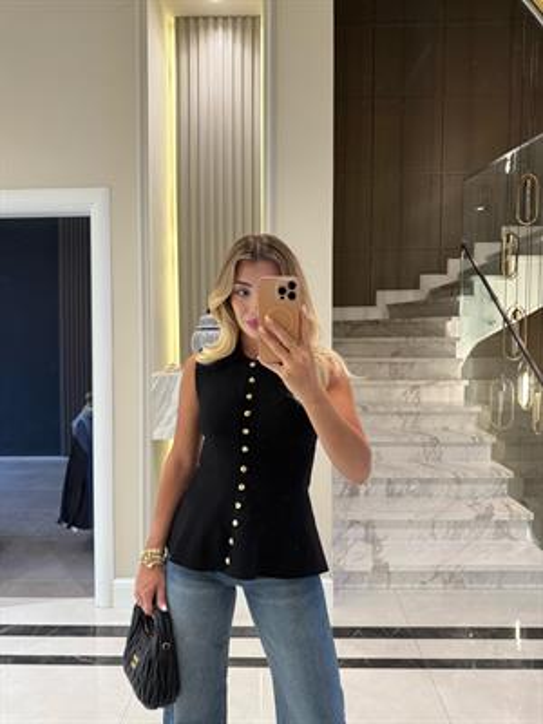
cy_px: 362
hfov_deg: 56.8
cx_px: 272
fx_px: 502
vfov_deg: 71.6
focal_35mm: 24
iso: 160
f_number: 1.78
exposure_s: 1/50
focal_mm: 6.76
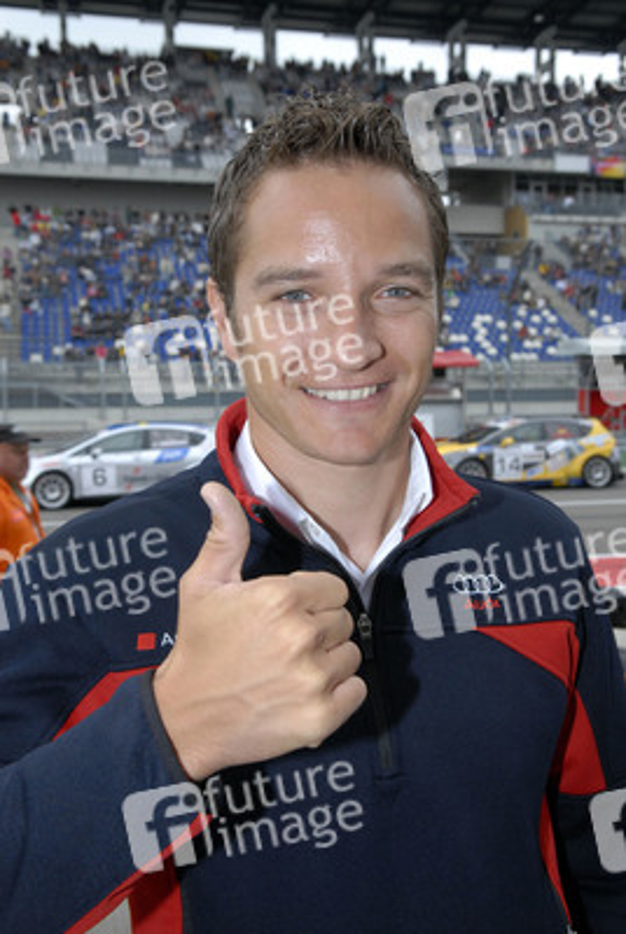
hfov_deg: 34.3
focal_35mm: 39
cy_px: 467
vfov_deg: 49.5
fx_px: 1014
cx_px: 313
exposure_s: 1/200
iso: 500
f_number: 7.1
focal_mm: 26
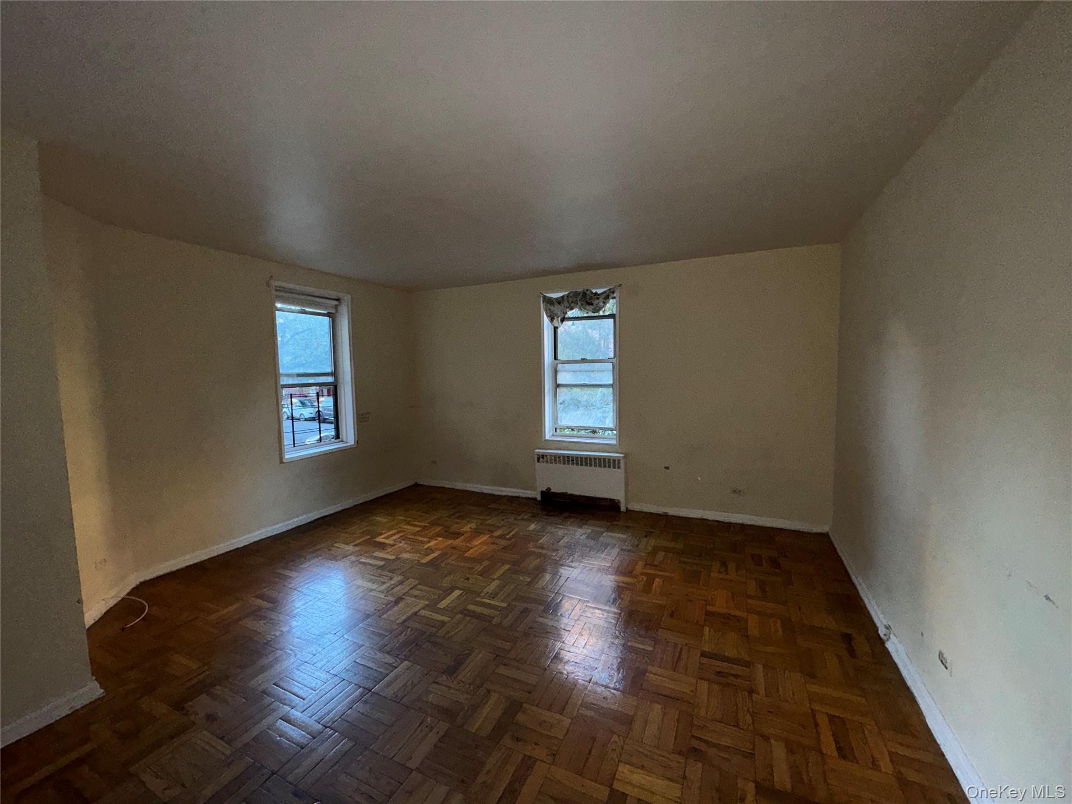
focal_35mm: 14
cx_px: 536
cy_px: 402
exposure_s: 1/60
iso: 125
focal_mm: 2.22
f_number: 2.2
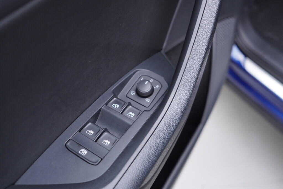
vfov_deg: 36.9
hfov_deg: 53.1
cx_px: 142
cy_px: 94
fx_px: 283
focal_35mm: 36
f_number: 2.8
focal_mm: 24
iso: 250
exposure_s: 1/40
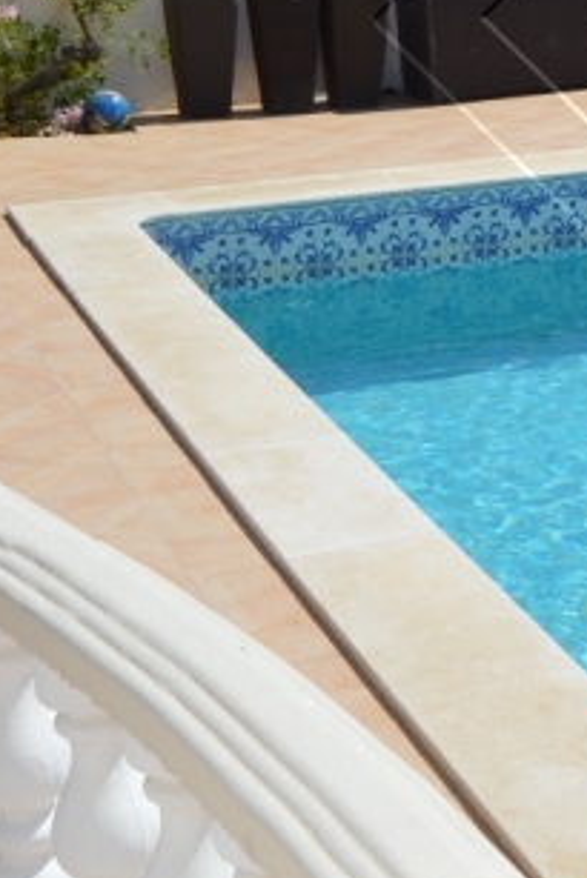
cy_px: 19
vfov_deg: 21.9
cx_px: 1088
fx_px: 2199
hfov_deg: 13.5
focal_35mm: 90
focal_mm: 18
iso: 100
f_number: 9
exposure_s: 1/320
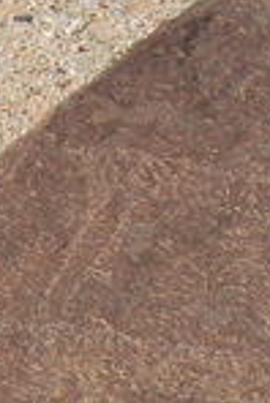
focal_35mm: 364
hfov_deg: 3.8
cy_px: 909
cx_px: 203
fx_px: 4082
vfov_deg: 5.5
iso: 200
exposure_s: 1/320
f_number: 9
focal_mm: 45
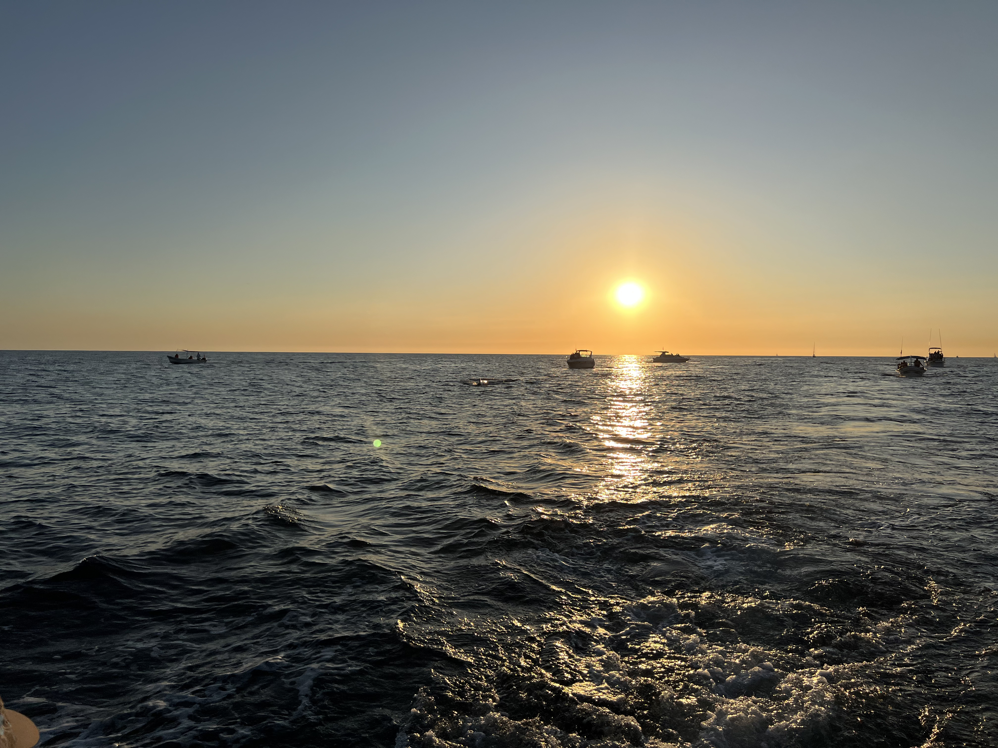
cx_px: 499
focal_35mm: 26
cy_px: 374
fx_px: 750
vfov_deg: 53.1
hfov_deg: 67.3
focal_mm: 5.7
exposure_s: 1/8696
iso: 50
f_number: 1.5
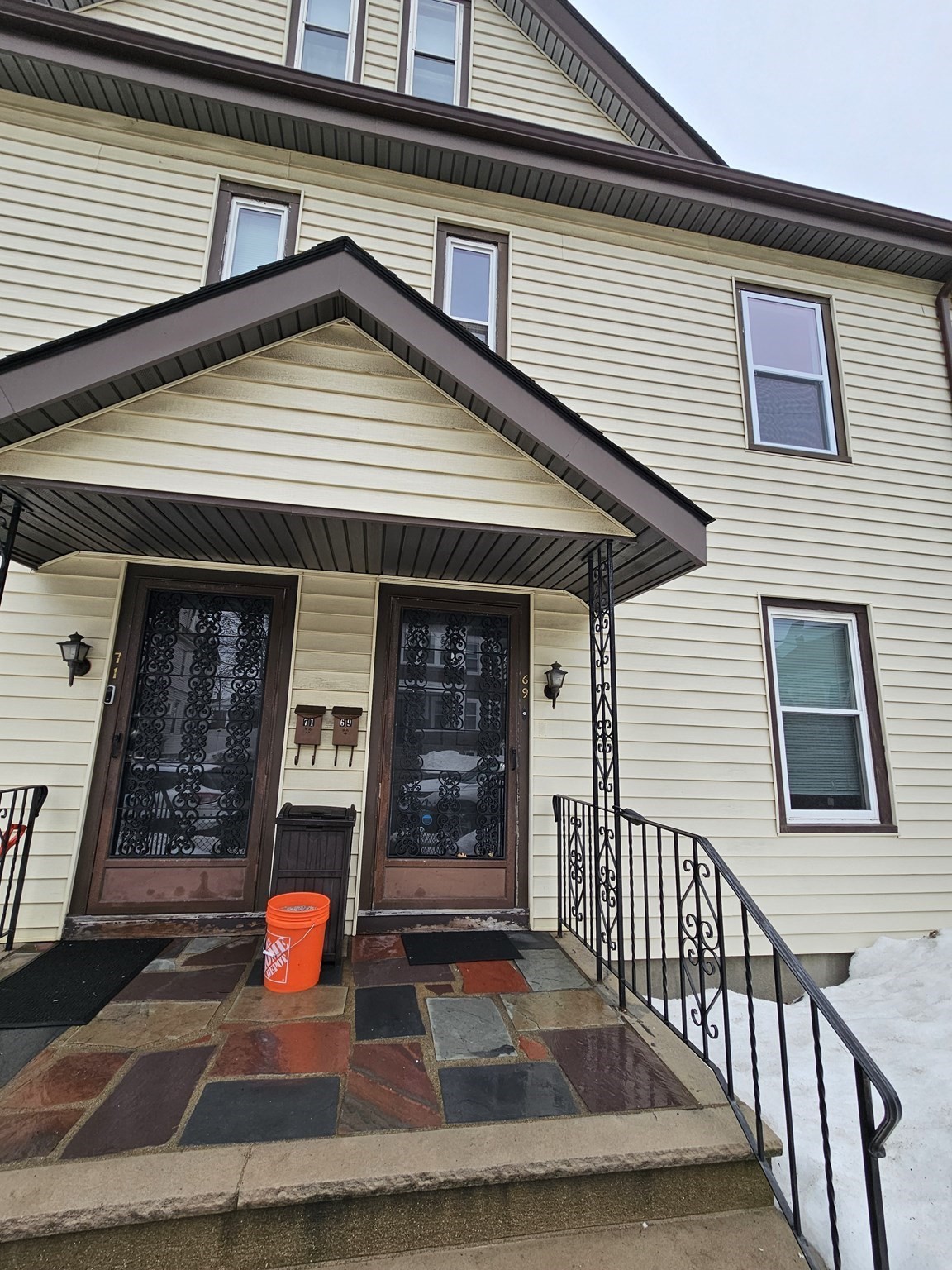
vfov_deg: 106.2
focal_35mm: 13
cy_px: 635
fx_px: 477
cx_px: 476
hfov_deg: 89.9
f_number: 2.2
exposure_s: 1/512
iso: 50
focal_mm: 2.2
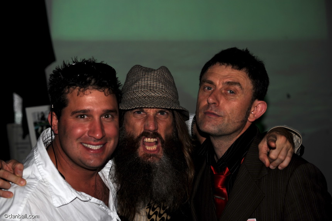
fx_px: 461
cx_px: 166
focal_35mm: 50
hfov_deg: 39.6
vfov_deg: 27.0
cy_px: 110
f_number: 4
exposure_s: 1/30
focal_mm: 50
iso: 200
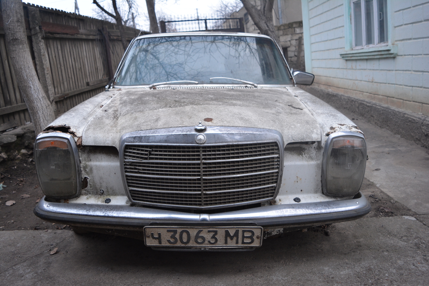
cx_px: 214
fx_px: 322
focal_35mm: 27
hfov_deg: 67.4
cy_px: 143
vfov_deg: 48.0
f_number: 3.5
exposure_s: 1/25
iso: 640
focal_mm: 18
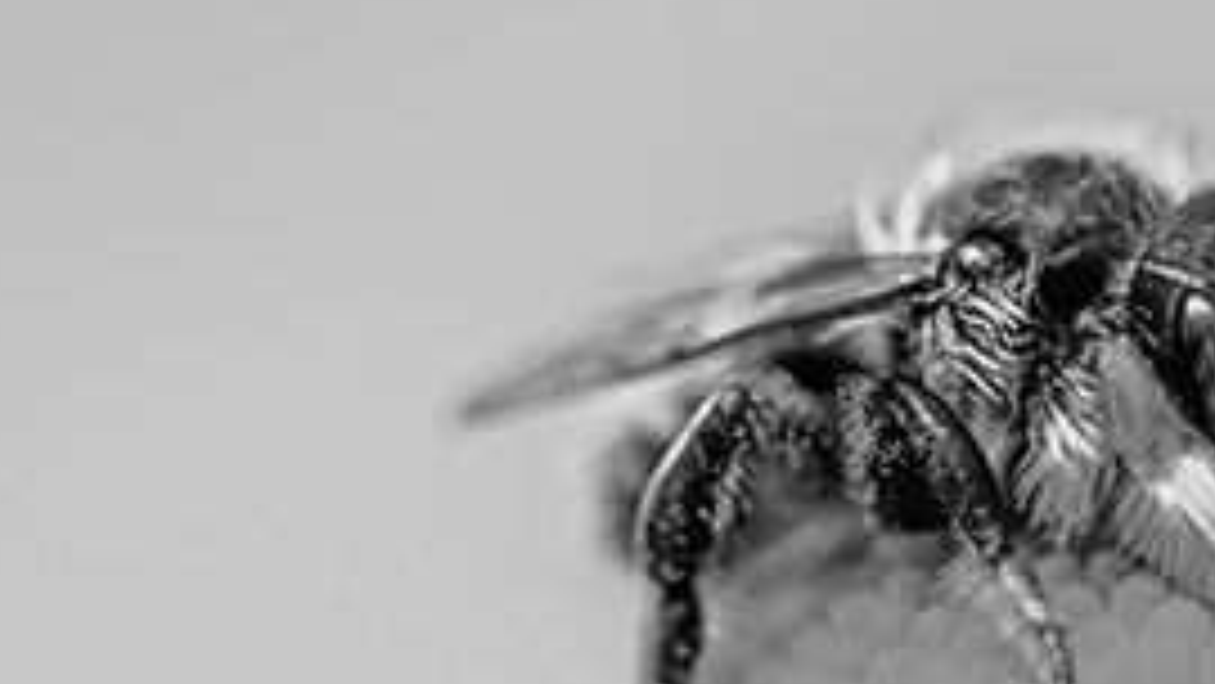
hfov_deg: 5.3
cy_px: 533
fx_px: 13115
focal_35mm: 407
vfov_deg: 3.0
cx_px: 873
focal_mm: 210
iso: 400
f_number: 8.5
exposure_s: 1/500
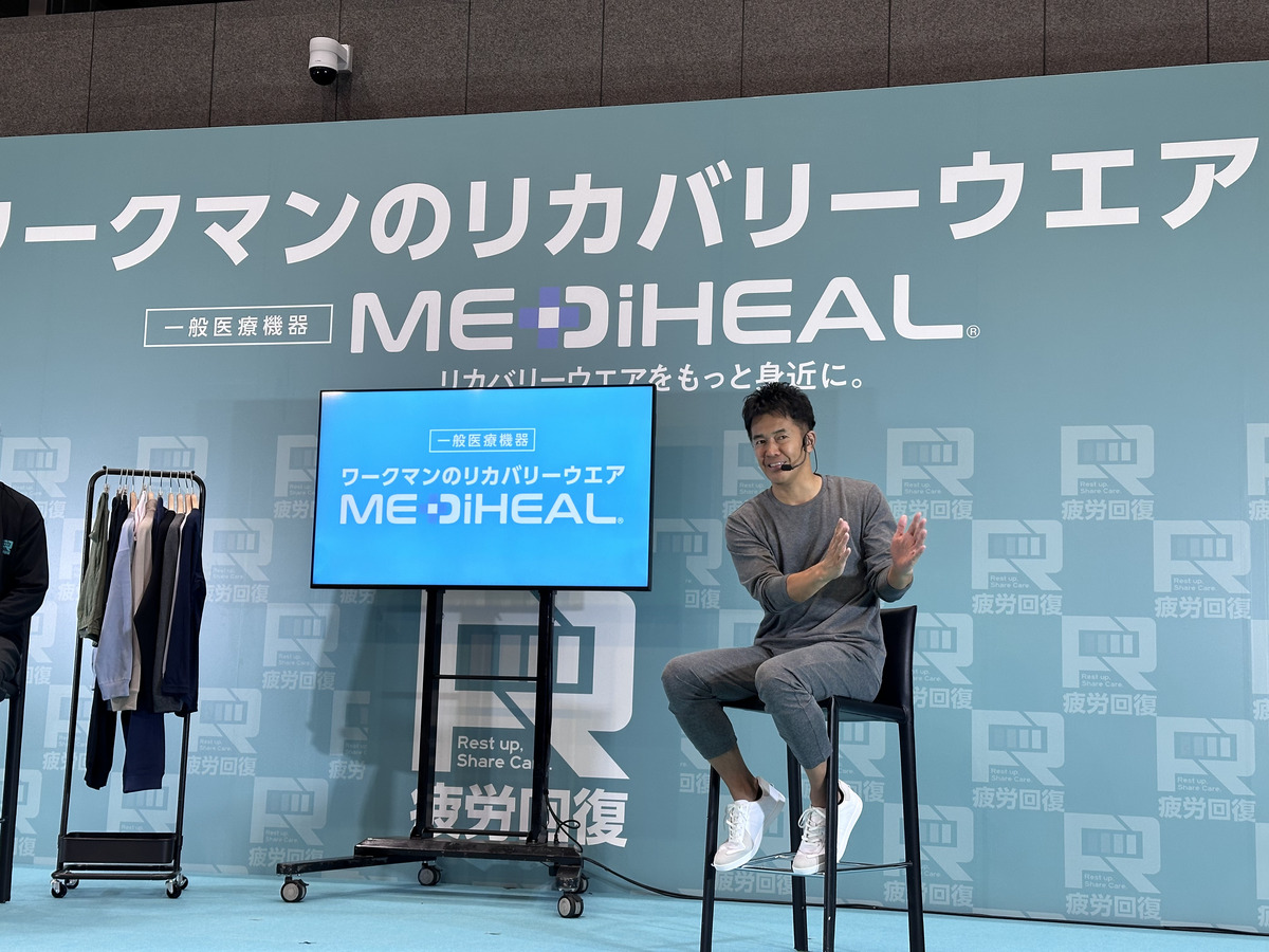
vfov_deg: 30.3
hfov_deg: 39.7
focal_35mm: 48
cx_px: 634
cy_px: 476
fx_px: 1760
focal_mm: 6.86
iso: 64
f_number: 1.78
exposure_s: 1/100
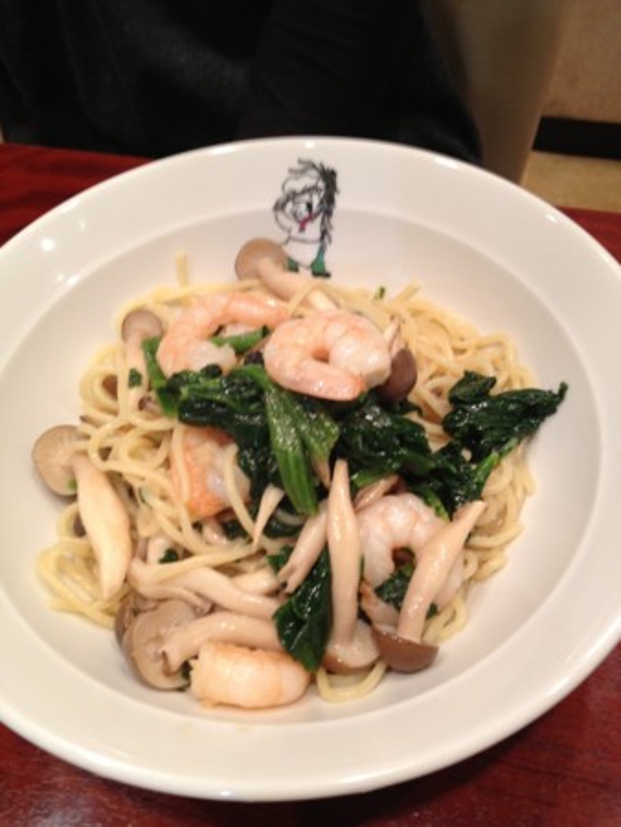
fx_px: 836
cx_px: 310
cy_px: 414
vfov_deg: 52.6
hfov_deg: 40.7
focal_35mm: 35
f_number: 2.4
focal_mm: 4.28
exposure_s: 1/20
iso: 80
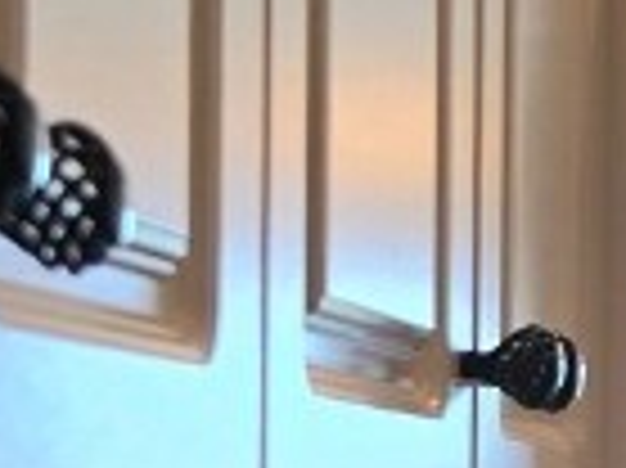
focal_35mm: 170
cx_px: 1995
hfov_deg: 9.0
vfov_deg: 8.7
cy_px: 423
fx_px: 3072
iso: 50
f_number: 1.7
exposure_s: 1/120
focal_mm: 6.3
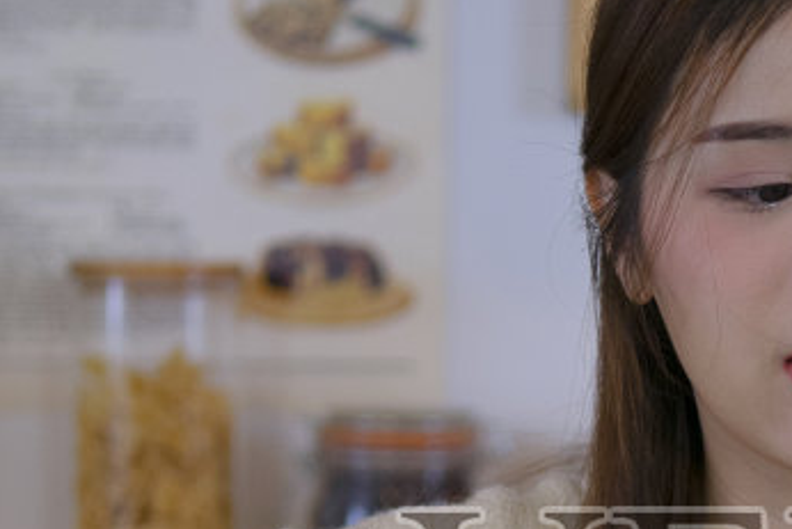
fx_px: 4578
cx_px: 783
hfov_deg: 9.8
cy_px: 665
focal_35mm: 208
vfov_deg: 6.6
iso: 320
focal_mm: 45
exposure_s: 1/400
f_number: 1.8
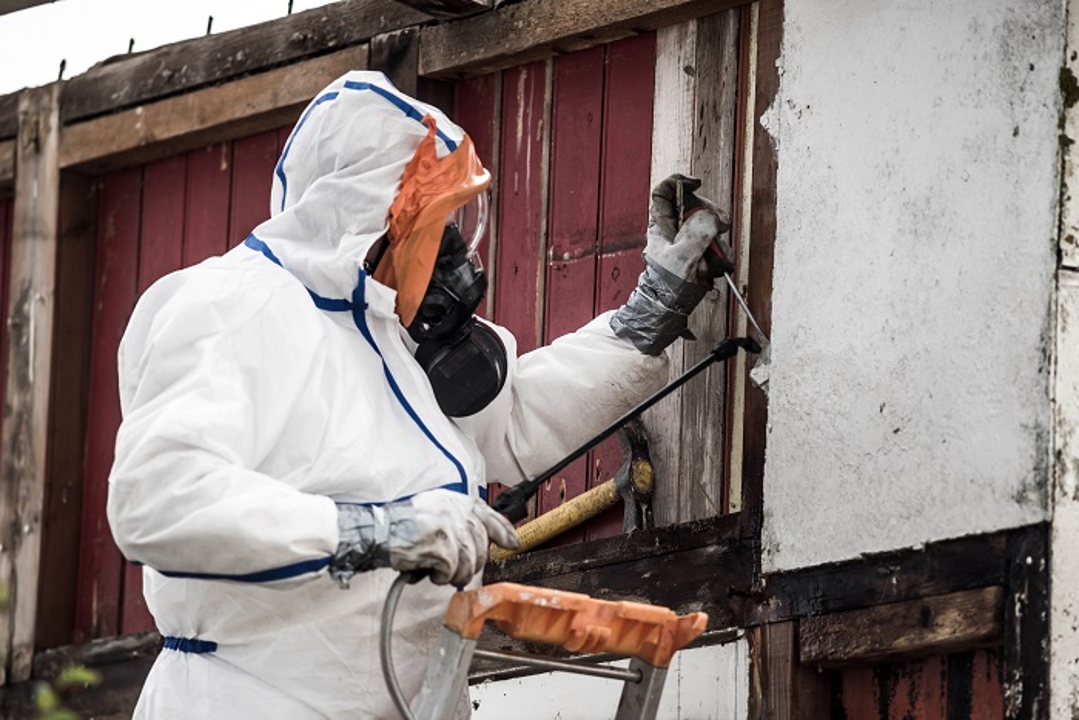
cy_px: 360
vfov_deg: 4.6
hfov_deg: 6.9
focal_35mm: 300
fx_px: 8993
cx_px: 540
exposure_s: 1/800
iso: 200
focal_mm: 300
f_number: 4
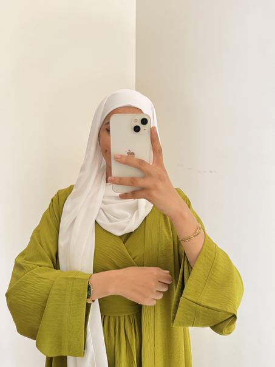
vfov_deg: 67.3
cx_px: 138
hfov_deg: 53.1
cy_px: 184
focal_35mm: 26
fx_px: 275
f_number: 1.6
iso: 400
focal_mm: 5.1
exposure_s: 1/60
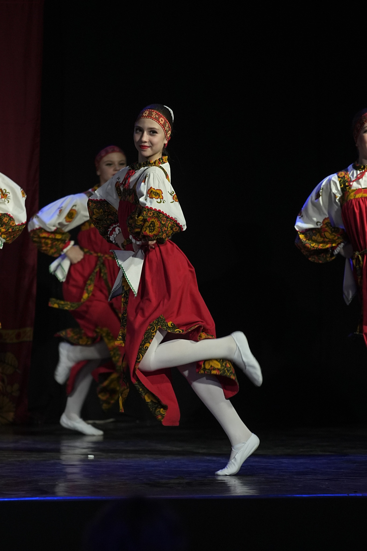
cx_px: 184
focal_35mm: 244
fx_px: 3731
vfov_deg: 8.4
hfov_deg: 5.6
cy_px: 276
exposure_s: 1/400
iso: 2000
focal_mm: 163
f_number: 4
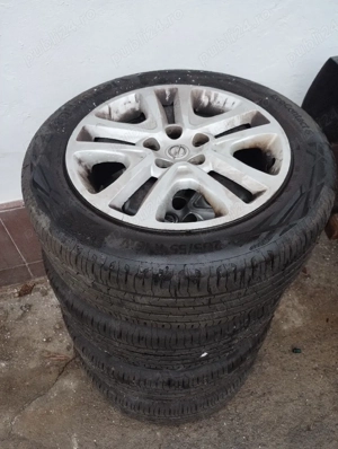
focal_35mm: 28
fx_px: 363
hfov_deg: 49.9
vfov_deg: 63.4
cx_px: 169
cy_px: 224
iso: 100
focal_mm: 4.27
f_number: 1.8
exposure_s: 1/50
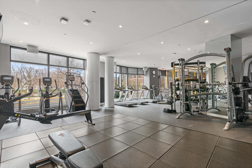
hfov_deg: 96.7
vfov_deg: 73.8
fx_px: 112
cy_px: 84
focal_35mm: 16
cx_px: 126
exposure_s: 1/10
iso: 400
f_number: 8
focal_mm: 16
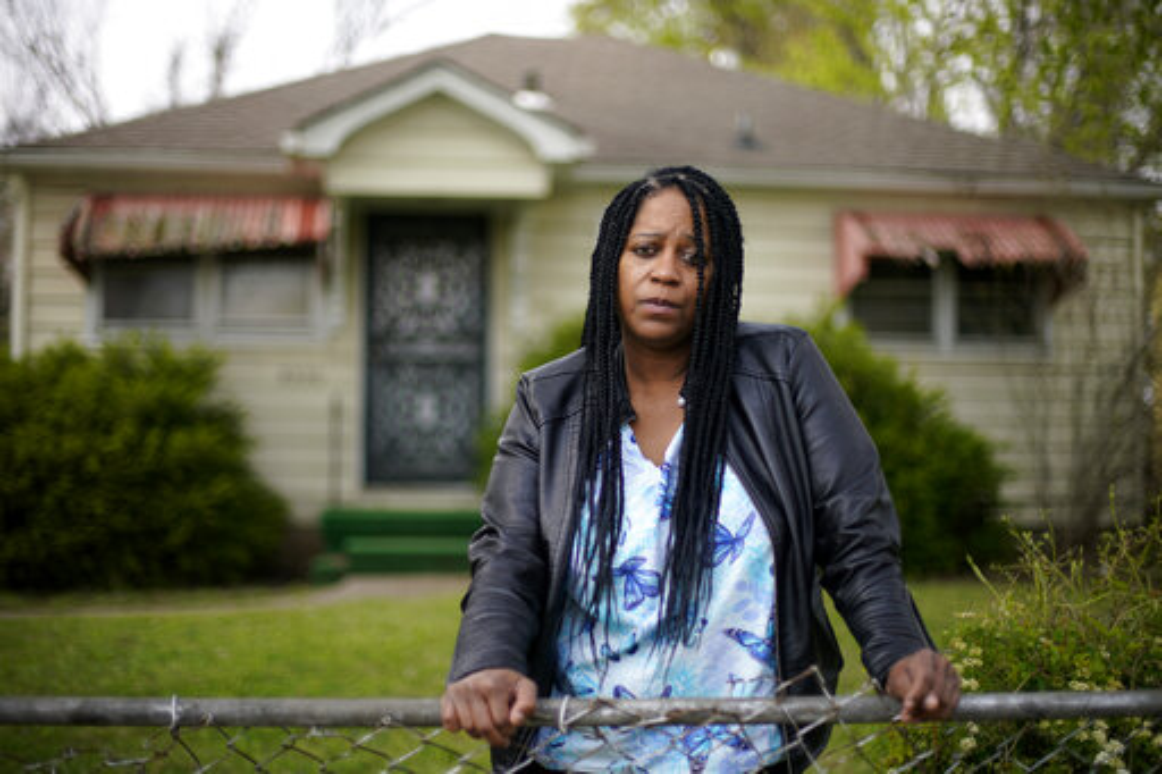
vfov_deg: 27.0
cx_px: 581
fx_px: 1613
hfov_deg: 39.6
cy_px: 387
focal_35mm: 50
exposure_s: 1/3200
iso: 160
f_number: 1.4
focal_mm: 50
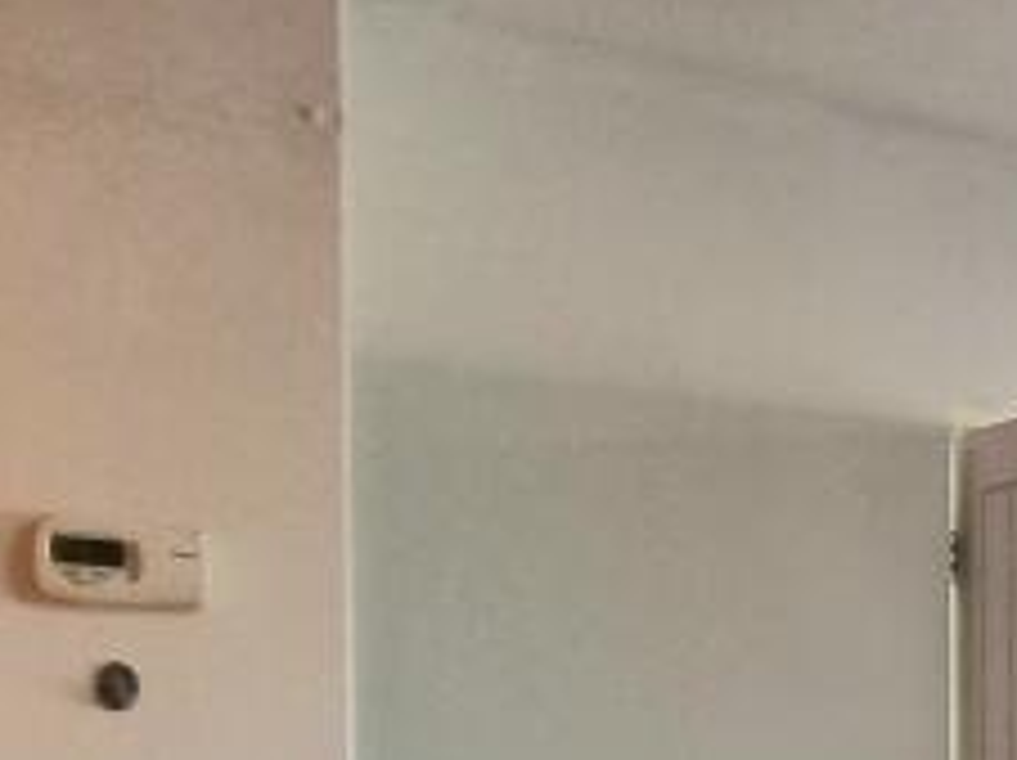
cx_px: 2084
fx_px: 1732
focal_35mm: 59
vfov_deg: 22.9
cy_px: 890
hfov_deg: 18.6
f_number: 2.2
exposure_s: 1/100
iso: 80
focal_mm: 2.2
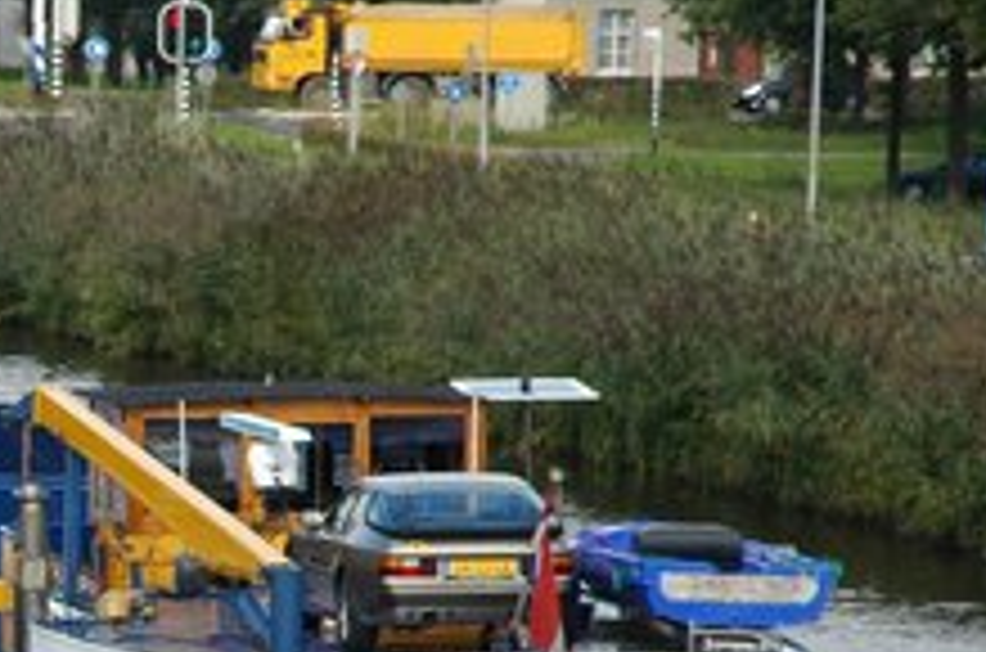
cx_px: -110
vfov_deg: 2.6
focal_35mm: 525
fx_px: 14351
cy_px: 549
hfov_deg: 3.9
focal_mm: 155
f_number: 9
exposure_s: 1/250
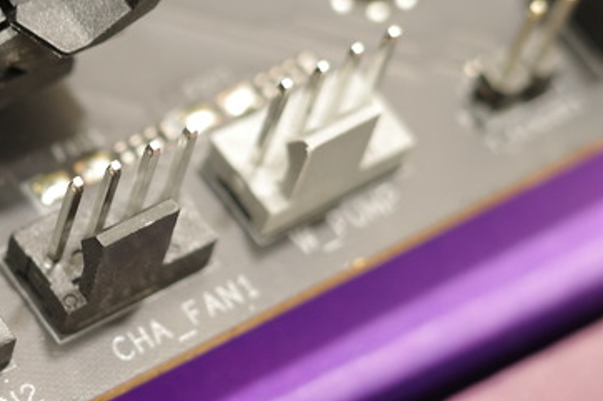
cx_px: 18
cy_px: 258
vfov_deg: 9.0
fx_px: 2561
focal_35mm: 153
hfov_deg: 13.3
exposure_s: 1/6
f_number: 2.8
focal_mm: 26
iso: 100
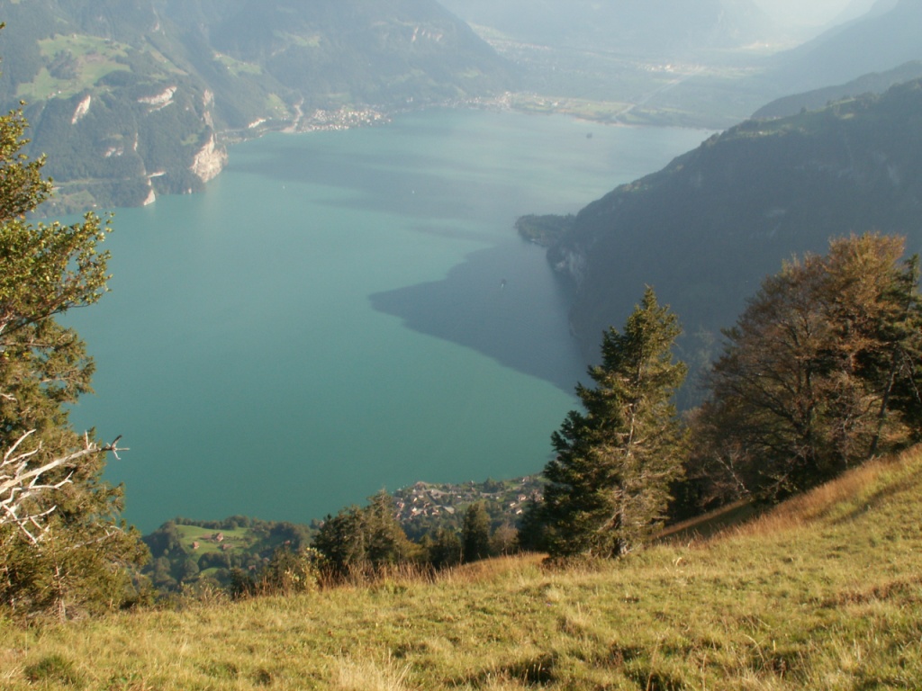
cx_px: 461
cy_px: 346
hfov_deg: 52.6
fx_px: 932
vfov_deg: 40.7
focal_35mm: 35
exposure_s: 1/60
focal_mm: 5.86
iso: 50
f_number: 8
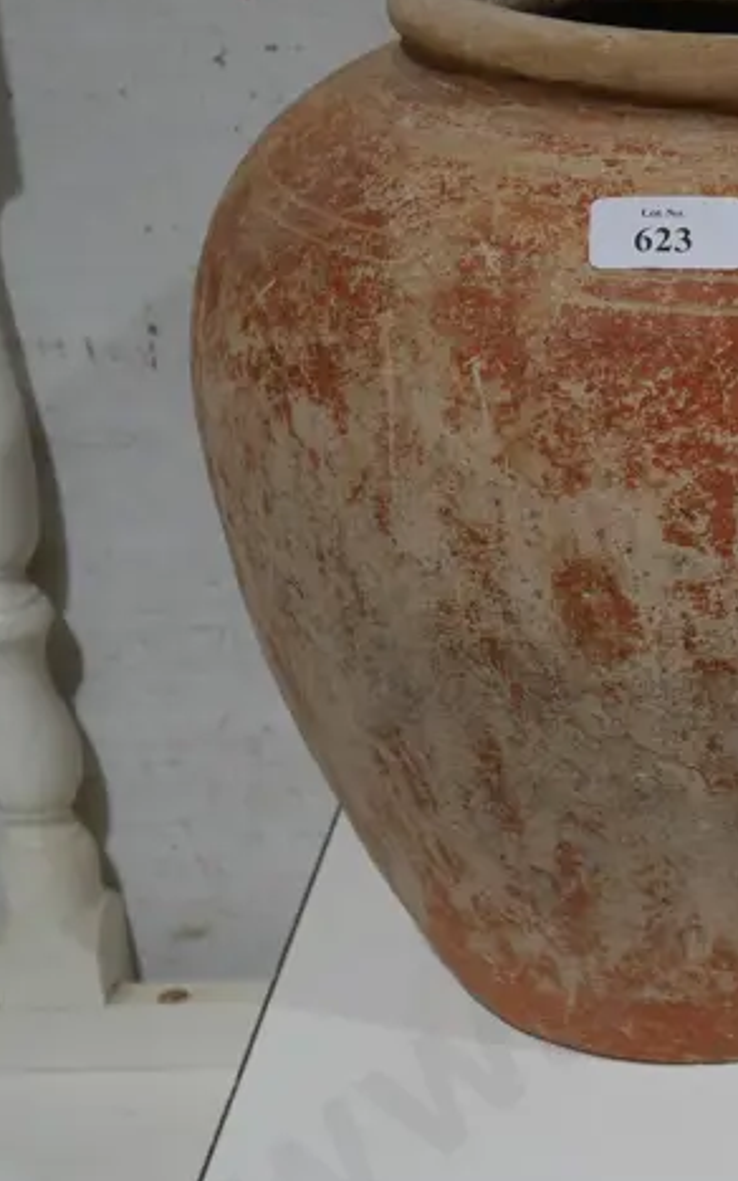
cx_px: 1127
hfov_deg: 15.2
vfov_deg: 26.1
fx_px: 2541
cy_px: 570
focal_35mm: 79
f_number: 4
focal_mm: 17
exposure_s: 1/100
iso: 200
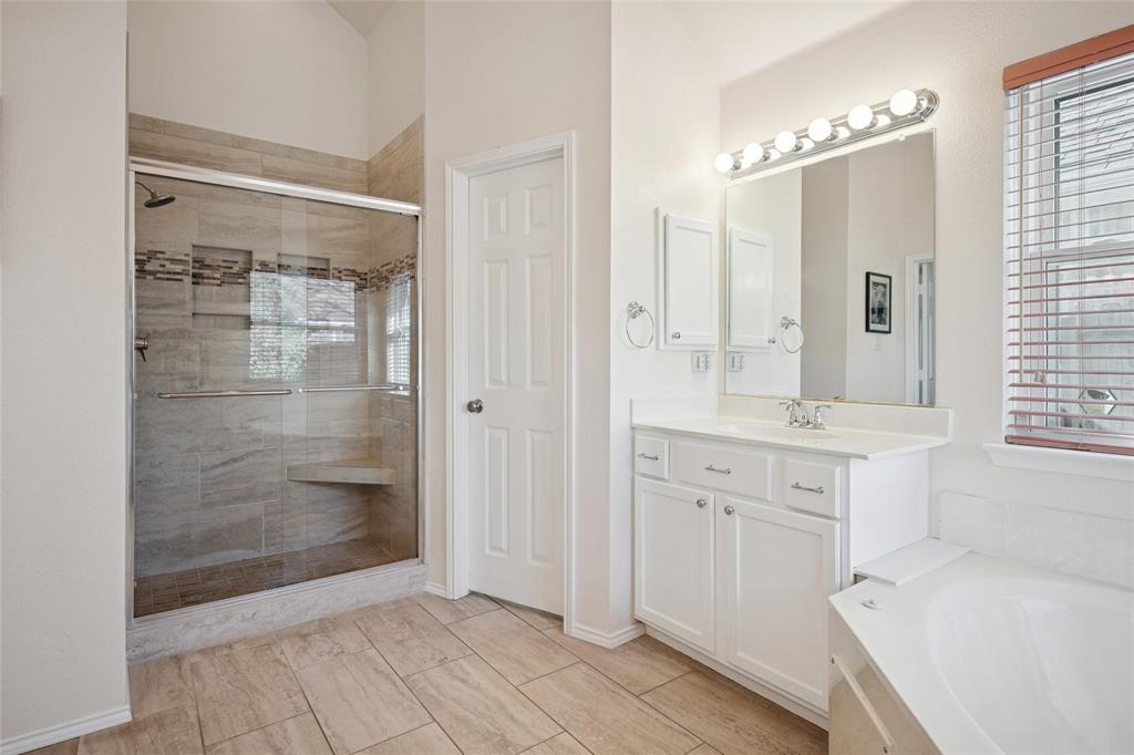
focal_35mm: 18
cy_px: 378
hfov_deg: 90.0
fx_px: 567
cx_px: 567
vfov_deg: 67.3
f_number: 8
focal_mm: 18
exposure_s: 1/6
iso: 250
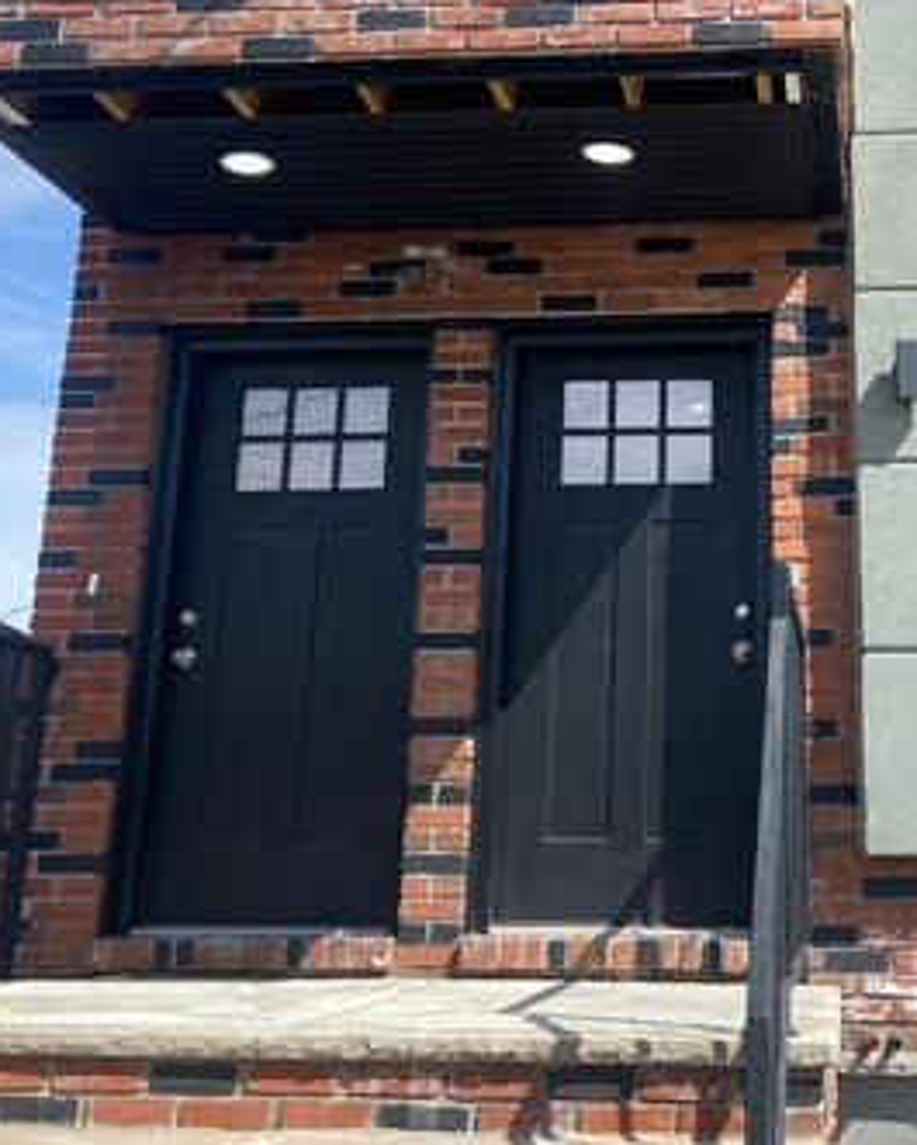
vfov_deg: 37.5
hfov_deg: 30.3
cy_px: 353
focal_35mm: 49
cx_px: 702
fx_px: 1662
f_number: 1.8
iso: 32
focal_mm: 4.25
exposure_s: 1/1754
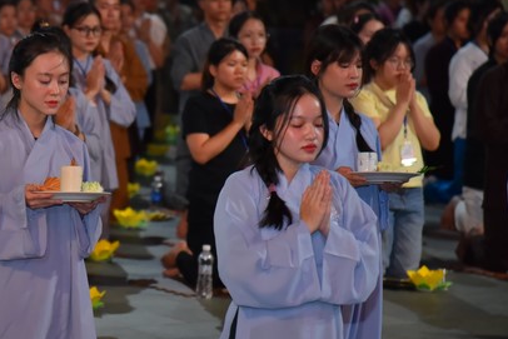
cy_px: 161
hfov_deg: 10.7
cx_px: 136
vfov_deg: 7.2
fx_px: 2710
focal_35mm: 192
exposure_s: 1/125
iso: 1600
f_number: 4
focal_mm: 120
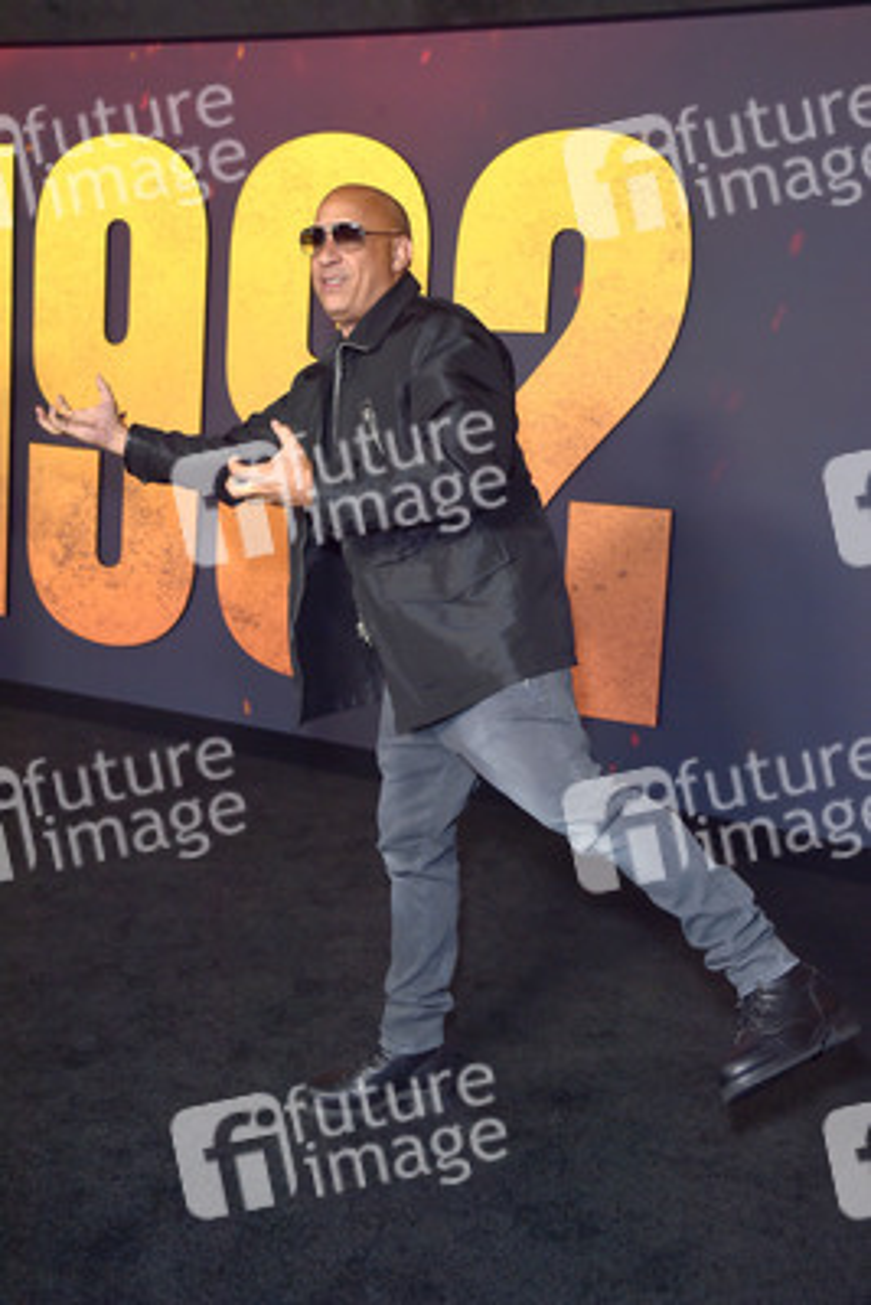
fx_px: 1450
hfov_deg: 33.4
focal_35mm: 40
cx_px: 436
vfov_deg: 48.4
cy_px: 652
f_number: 6.3
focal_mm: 40
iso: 640
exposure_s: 1/250
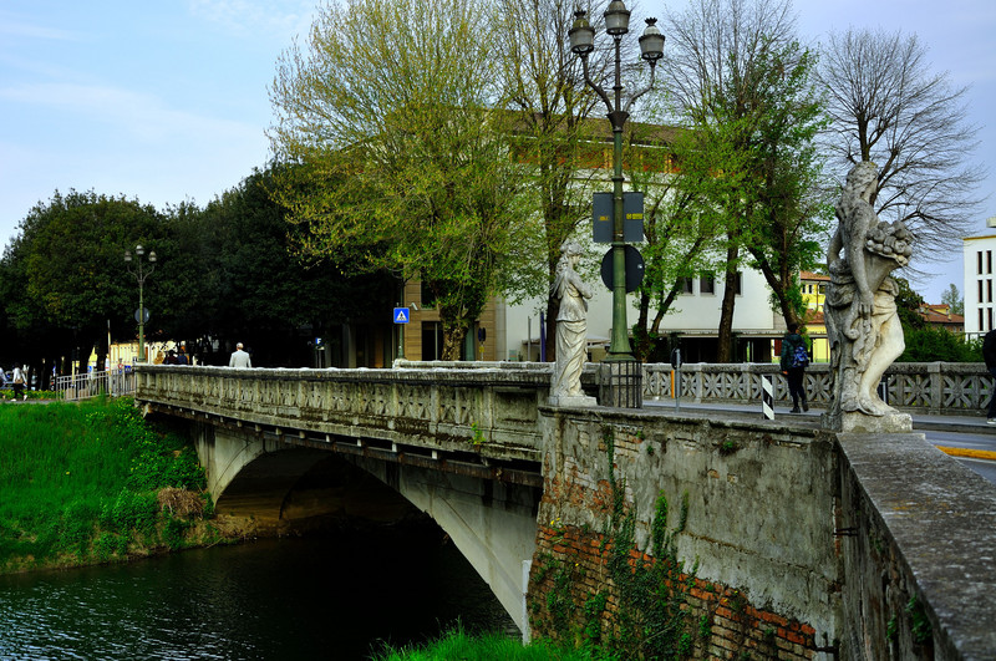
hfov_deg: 38.9
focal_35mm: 51
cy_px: 330
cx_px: 498
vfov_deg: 26.4
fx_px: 1409
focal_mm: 34
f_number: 8
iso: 200
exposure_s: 1/60
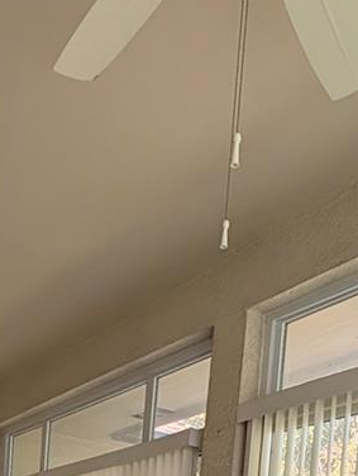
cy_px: 680
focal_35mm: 49
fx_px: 674
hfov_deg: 29.3
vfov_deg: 28.4
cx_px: 89
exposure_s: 1/299
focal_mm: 2.02
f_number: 1.7
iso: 47
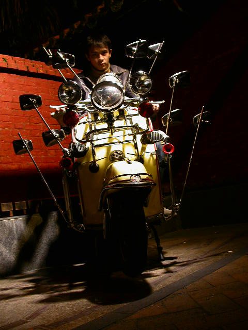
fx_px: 363
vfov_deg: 49.0
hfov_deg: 37.7
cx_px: 124
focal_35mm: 38
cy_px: 165
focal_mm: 7.85
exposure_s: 1/13.1
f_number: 2.6
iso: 100
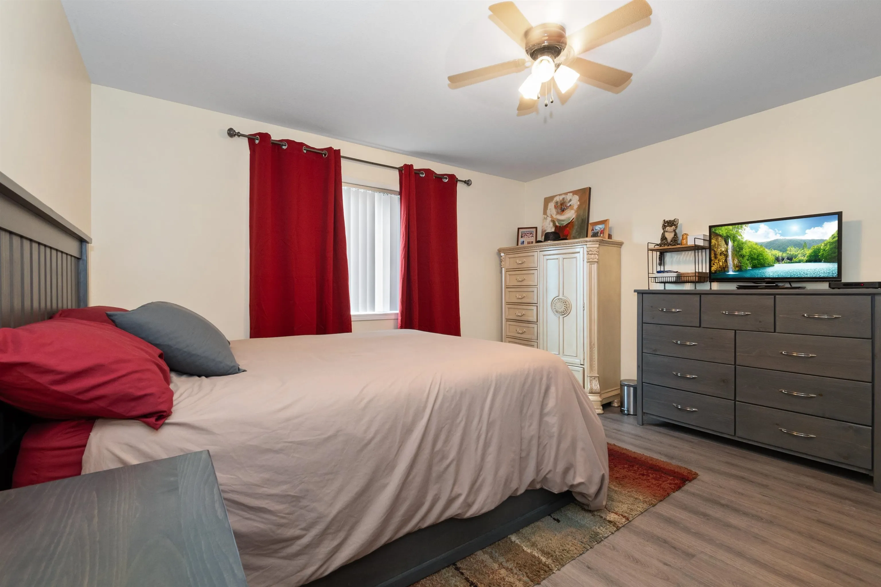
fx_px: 367
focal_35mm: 15
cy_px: 294
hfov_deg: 100.4
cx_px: 440
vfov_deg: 77.3
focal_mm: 10
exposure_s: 1/5
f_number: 9
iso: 250
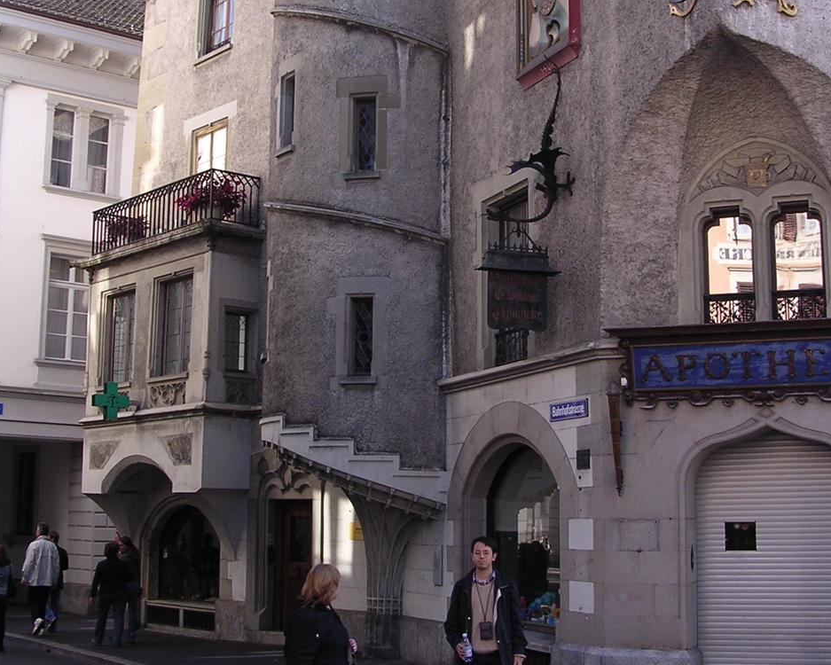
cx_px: 421
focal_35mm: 54
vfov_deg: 28.1
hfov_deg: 34.7
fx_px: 1328
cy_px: 291
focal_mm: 5.8
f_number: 2.8
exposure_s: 1/170
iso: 100
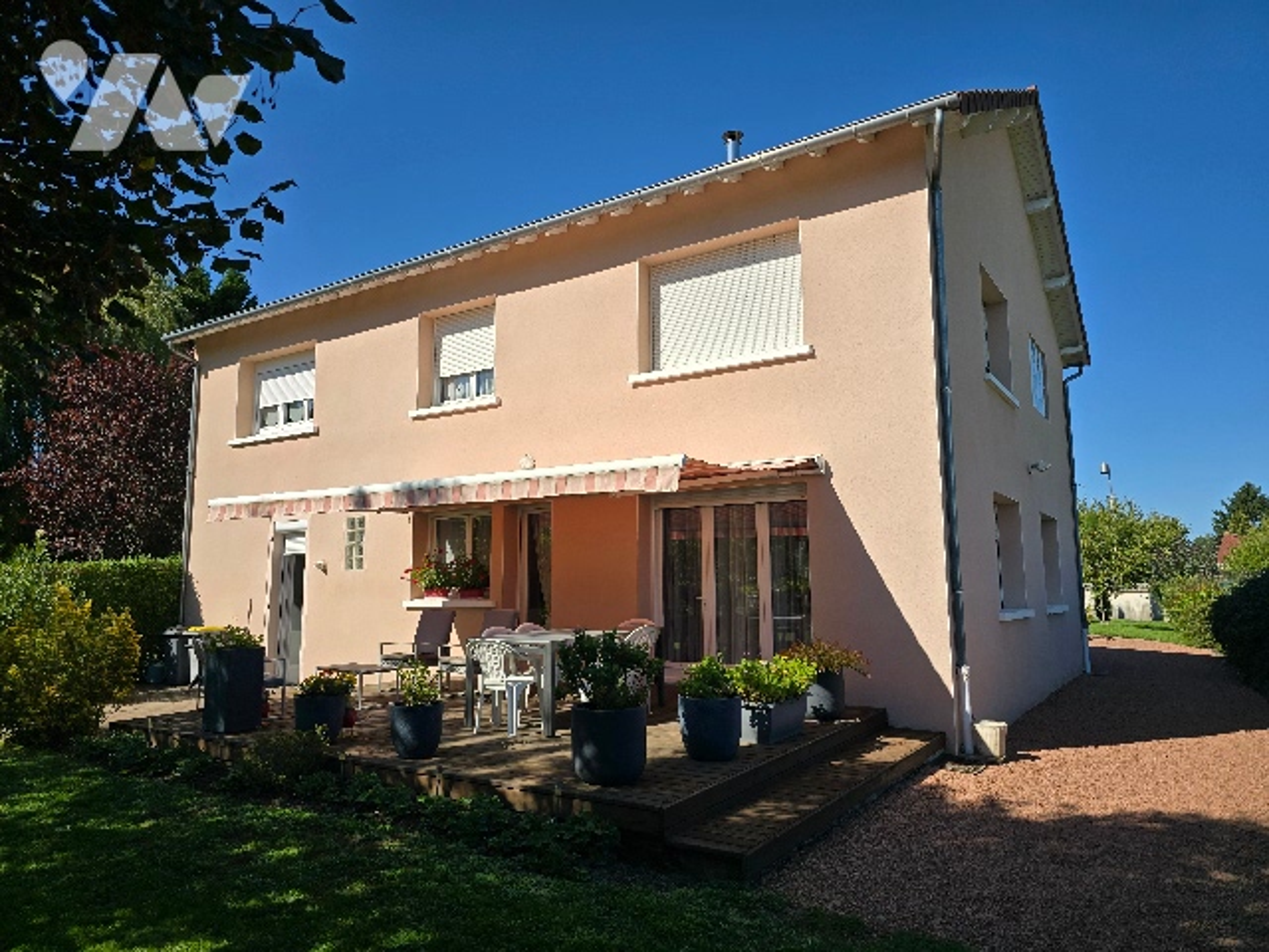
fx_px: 843
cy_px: 476
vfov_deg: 58.9
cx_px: 634
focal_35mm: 23
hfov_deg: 73.9
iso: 12
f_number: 1.7
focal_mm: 6.3
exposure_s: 1/986
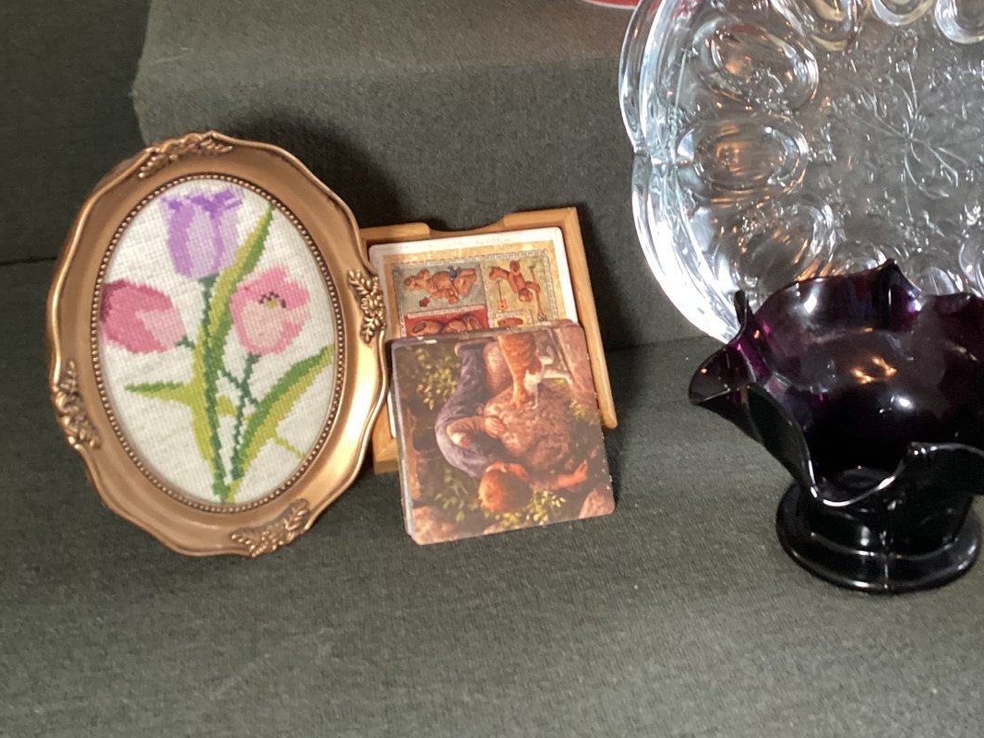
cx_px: 634
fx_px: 1251
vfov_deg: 32.5
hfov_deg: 42.5
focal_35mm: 44
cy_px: 228
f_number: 2.4
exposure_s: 1/40
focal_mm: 3.3
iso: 250
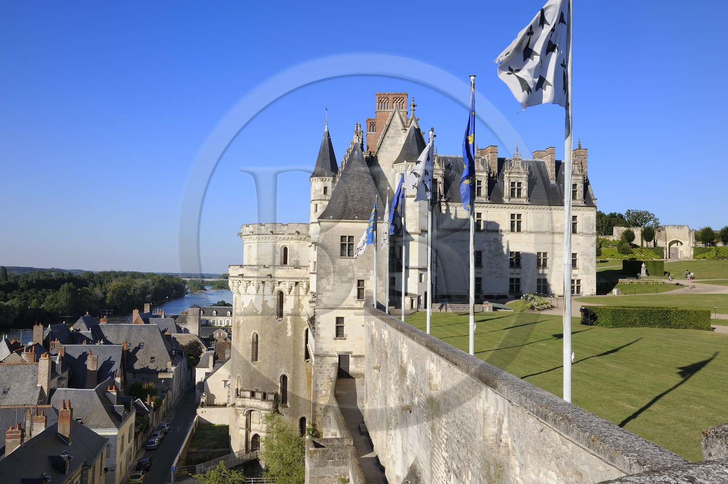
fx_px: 647
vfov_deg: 41.0
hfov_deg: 58.8
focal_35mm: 32
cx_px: 364
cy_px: 242
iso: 200
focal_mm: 32
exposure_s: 1/160
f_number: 16
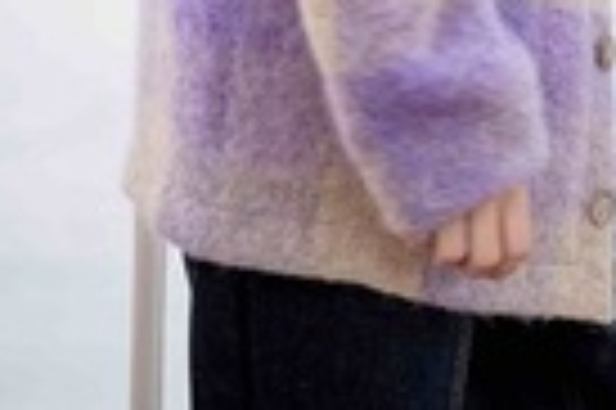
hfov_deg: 3.3
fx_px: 10630
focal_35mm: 622
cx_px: 827
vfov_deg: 2.2
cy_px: -527
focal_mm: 120
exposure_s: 1/60
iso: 640
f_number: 4
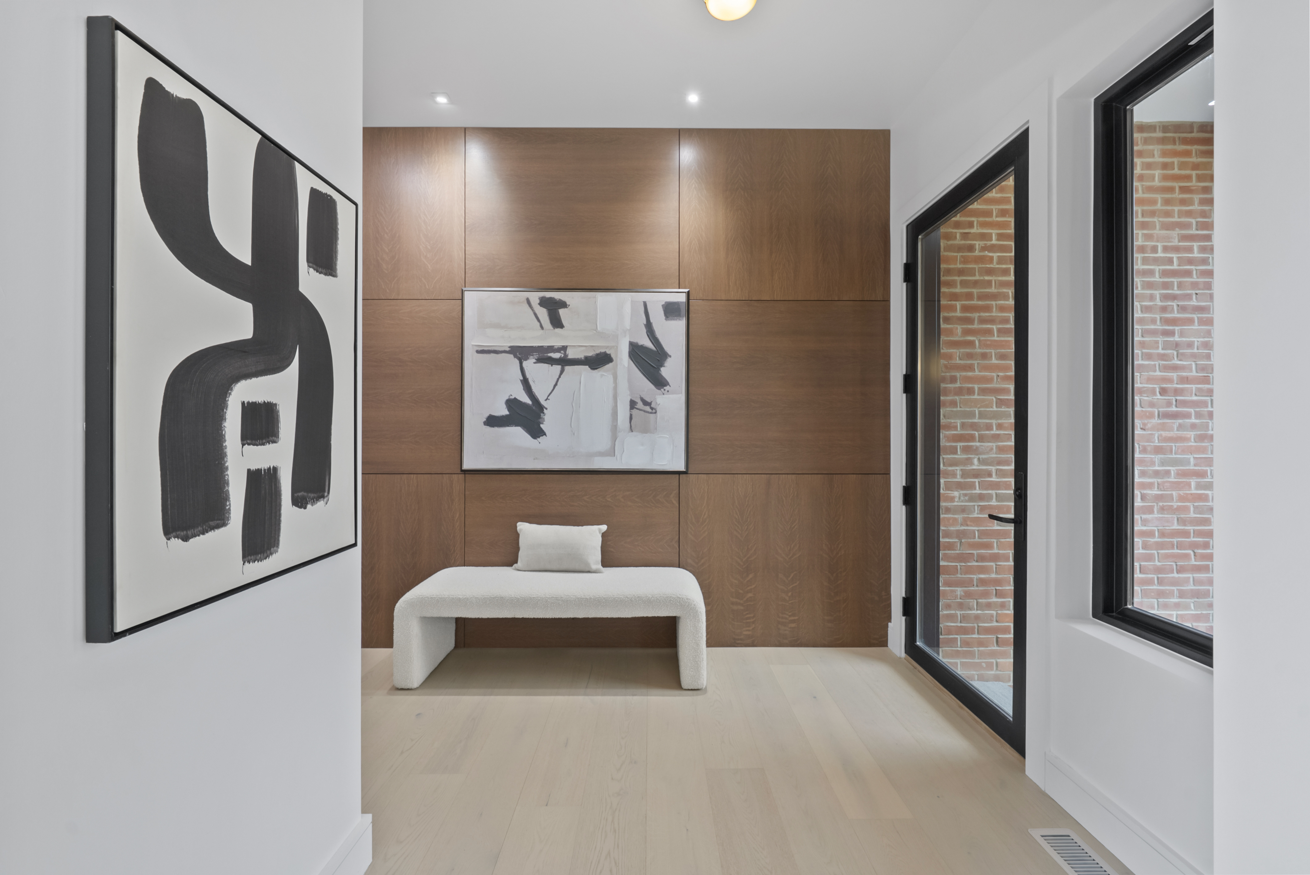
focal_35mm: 14
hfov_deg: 104.2
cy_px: 438
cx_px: 655
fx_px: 510
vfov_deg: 81.3
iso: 1000
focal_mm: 14
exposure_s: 1/10
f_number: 9
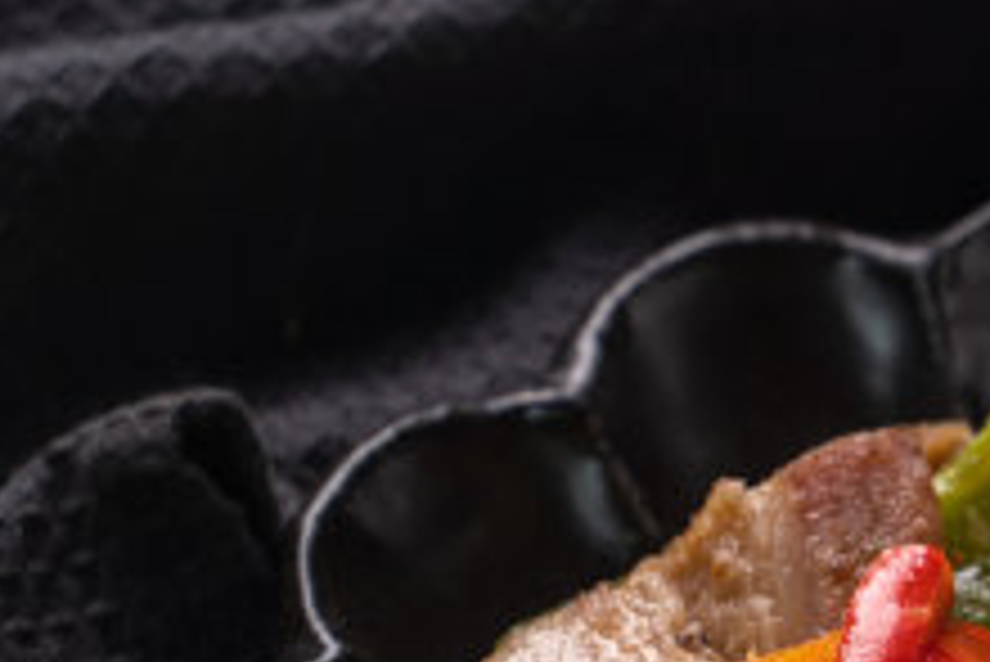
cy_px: 842
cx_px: 1224
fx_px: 22949
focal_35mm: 834
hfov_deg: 2.5
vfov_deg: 1.7
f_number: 7.1
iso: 100
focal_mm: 300
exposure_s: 1/160
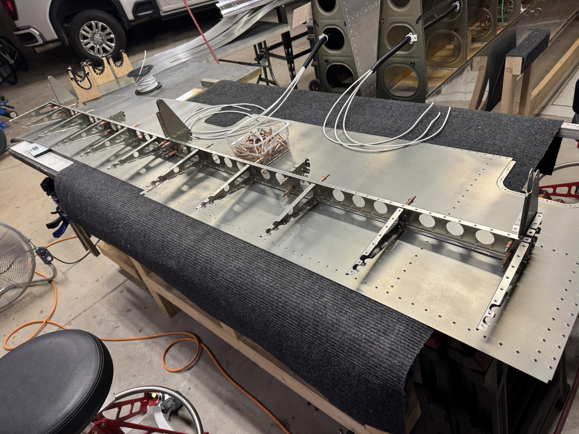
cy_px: 217
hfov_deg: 71.6
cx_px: 290
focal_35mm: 24
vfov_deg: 56.8
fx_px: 401
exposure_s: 1/120
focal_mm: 6.76
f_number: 1.78
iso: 200
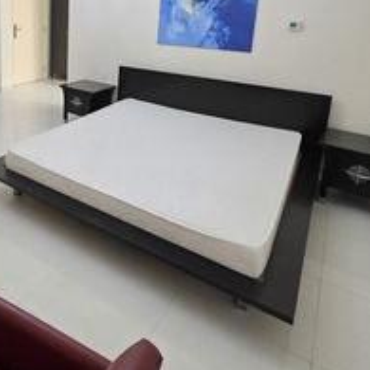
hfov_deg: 54.9
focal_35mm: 27
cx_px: 73
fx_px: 327
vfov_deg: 55.4
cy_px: 81
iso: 1000
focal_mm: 2.2
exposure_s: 1/50
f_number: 1.9
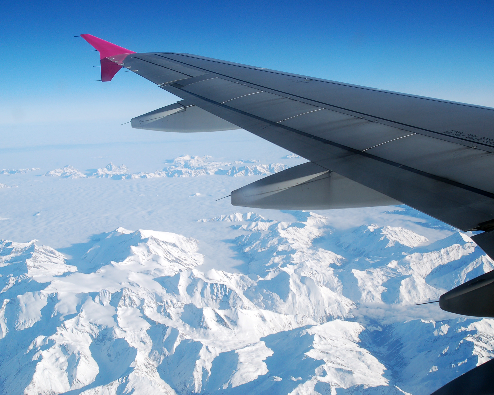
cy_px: 195
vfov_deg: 31.4
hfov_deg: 38.8
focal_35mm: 48
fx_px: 702
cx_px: 240
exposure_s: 1/320
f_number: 10
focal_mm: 28
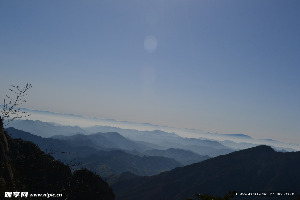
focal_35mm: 39
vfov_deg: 34.2
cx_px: 150
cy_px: 100
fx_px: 325
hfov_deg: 49.5
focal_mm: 26
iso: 180
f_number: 11
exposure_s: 1/500
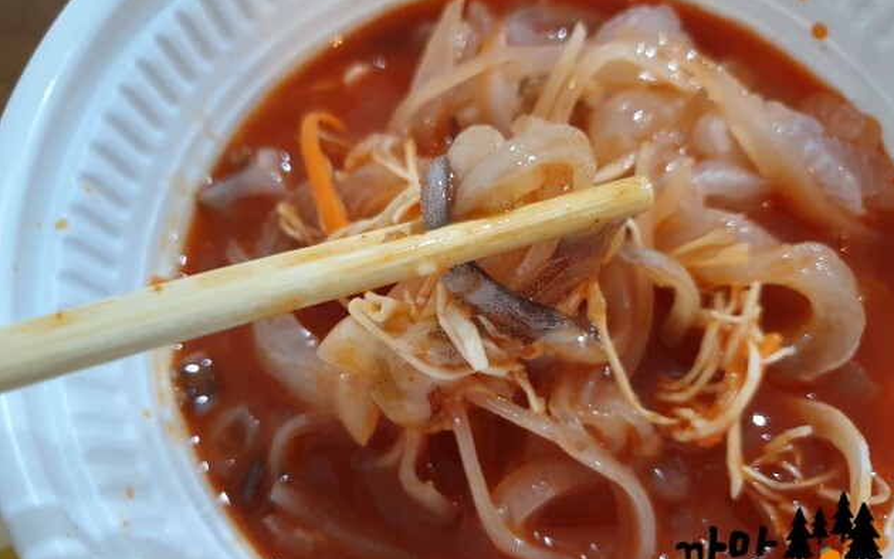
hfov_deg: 66.5
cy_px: 314
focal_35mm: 28
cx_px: 453
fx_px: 682
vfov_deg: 44.5
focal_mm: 4.32
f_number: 1.5
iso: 400
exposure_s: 1/40
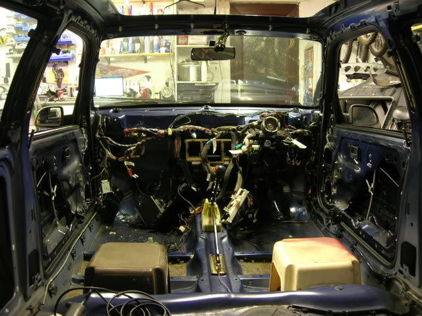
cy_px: 158
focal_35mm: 38
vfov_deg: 37.7
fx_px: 463
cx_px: 211
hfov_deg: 49.0
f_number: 2.8
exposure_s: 1/3.4
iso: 101
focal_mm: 7.8
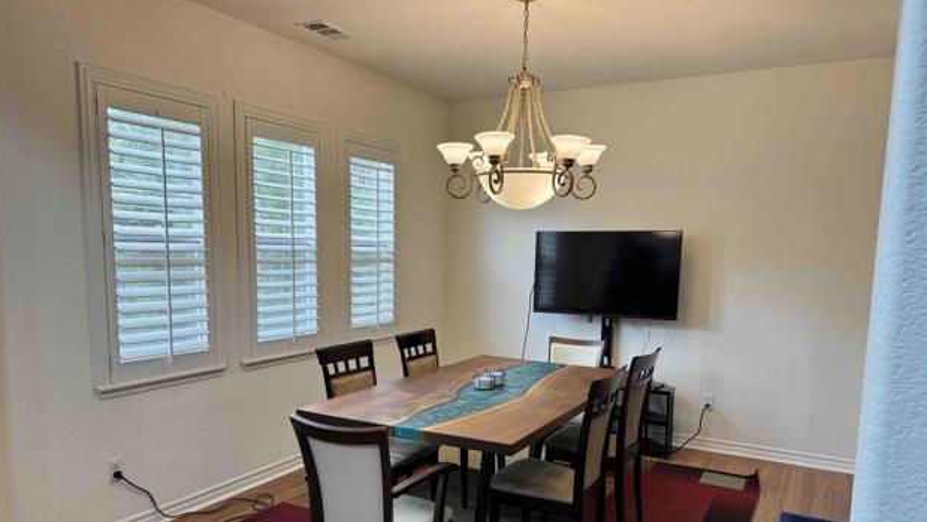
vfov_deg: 42.5
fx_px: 664
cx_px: 461
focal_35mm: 27
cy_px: 331
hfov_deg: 69.9
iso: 100
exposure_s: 1/120
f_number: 1.78
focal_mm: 6.76
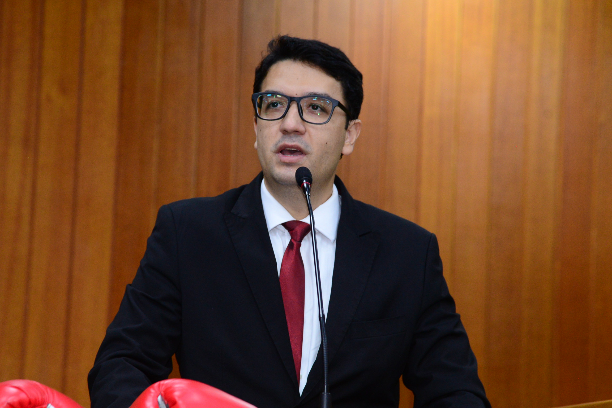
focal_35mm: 137
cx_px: 284
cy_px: 222
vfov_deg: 10.0
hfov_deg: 15.0
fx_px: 2330
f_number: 4.5
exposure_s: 1/60
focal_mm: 105
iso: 2500
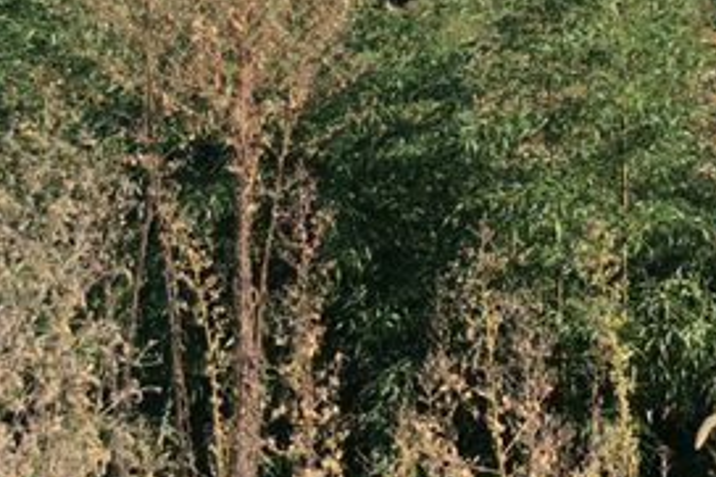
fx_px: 1749
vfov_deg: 15.0
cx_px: 580
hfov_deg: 22.8
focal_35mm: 88
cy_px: -103
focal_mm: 3.3
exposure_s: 1/867
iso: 32
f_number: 2.4
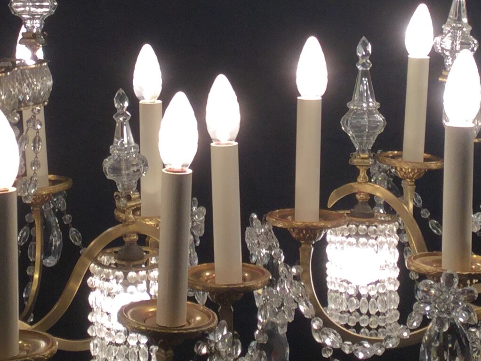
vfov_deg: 14.7
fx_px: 1376
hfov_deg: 19.8
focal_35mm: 99
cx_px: 230
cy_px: 11
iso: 32
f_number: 2.4
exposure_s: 1/100
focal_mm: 3.3
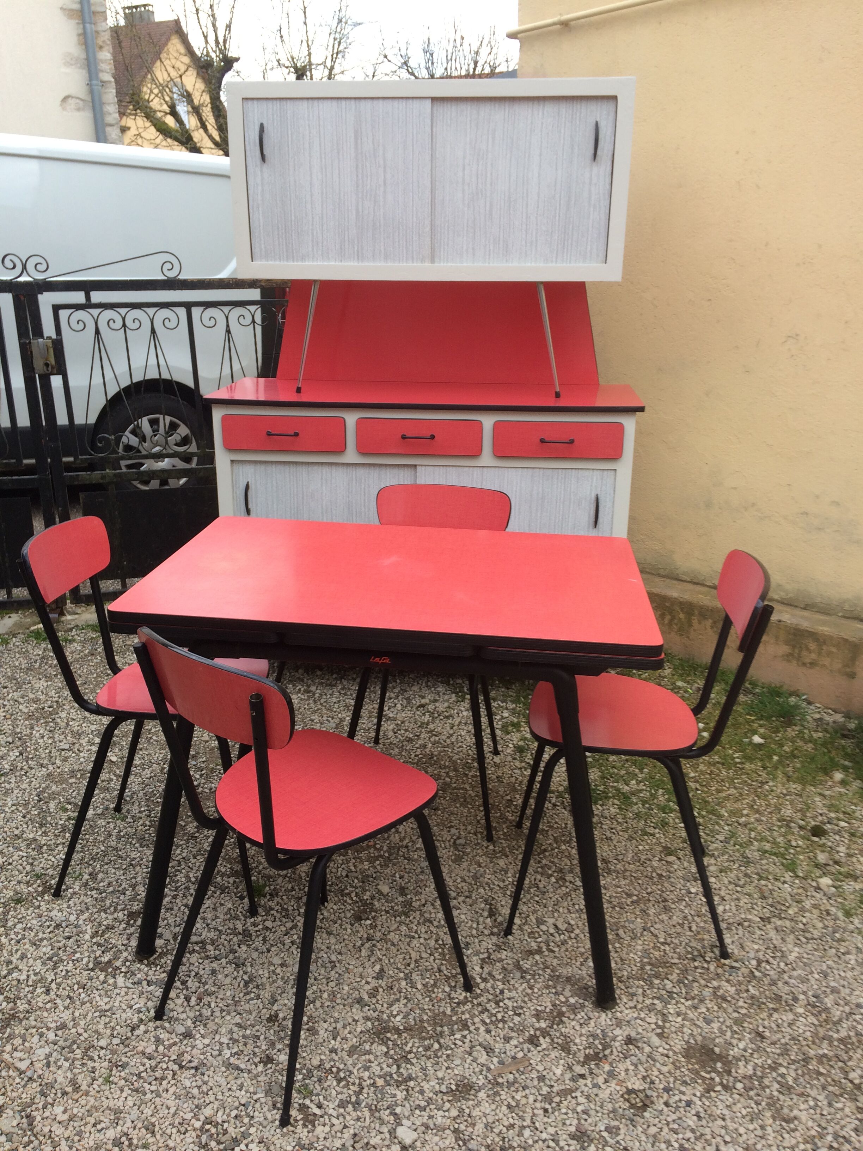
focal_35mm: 29
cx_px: 432
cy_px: 576
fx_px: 964
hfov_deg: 48.2
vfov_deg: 61.7
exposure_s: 1/112
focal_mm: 4.15
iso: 32
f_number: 2.2
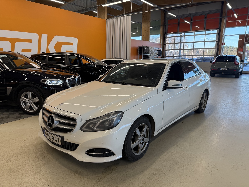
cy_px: 94
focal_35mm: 24
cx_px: 124
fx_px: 173
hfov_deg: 71.6
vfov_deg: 56.8
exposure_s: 1/244
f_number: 1.78
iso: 100
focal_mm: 6.76
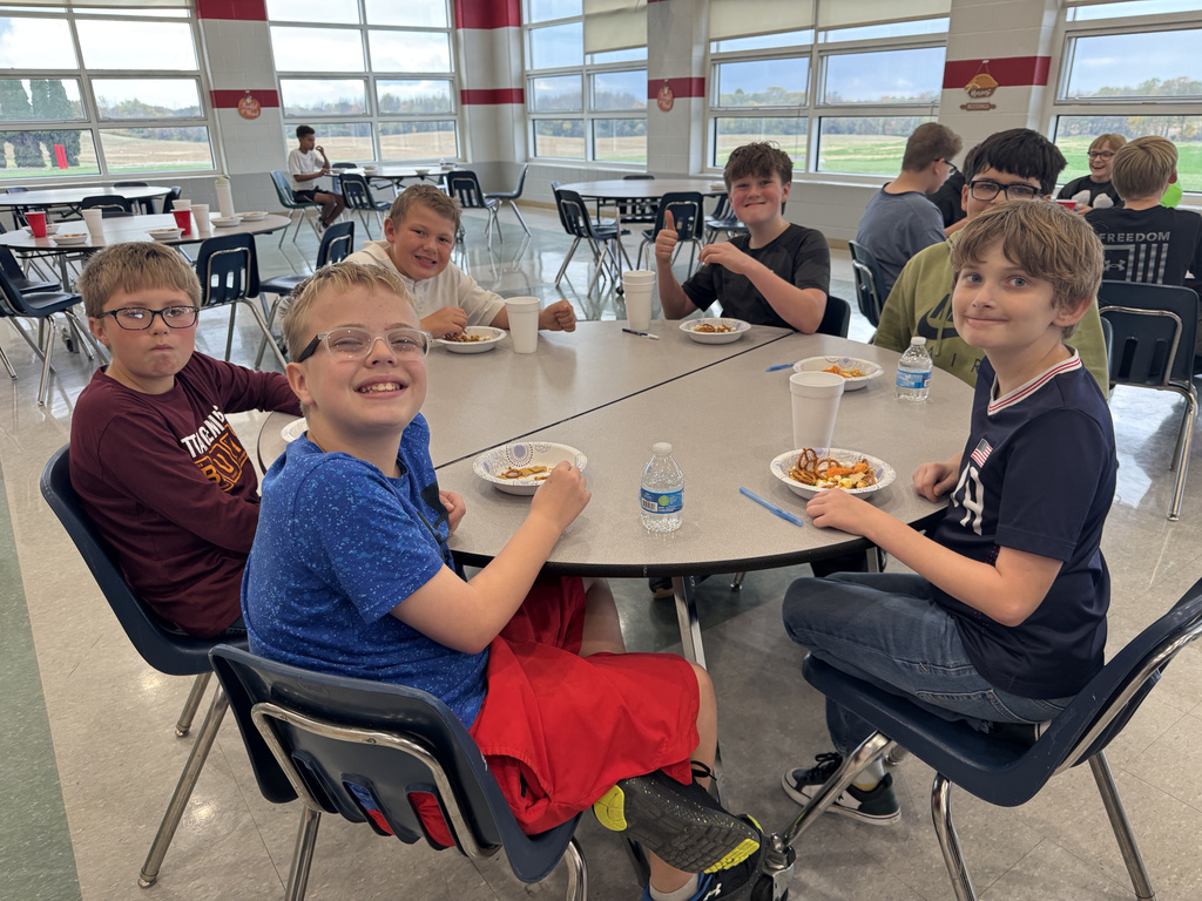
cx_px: 601
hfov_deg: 71.6
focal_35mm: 24
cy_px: 450
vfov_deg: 56.8
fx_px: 833
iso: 160
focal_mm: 6.76
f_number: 1.78
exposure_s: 1/120
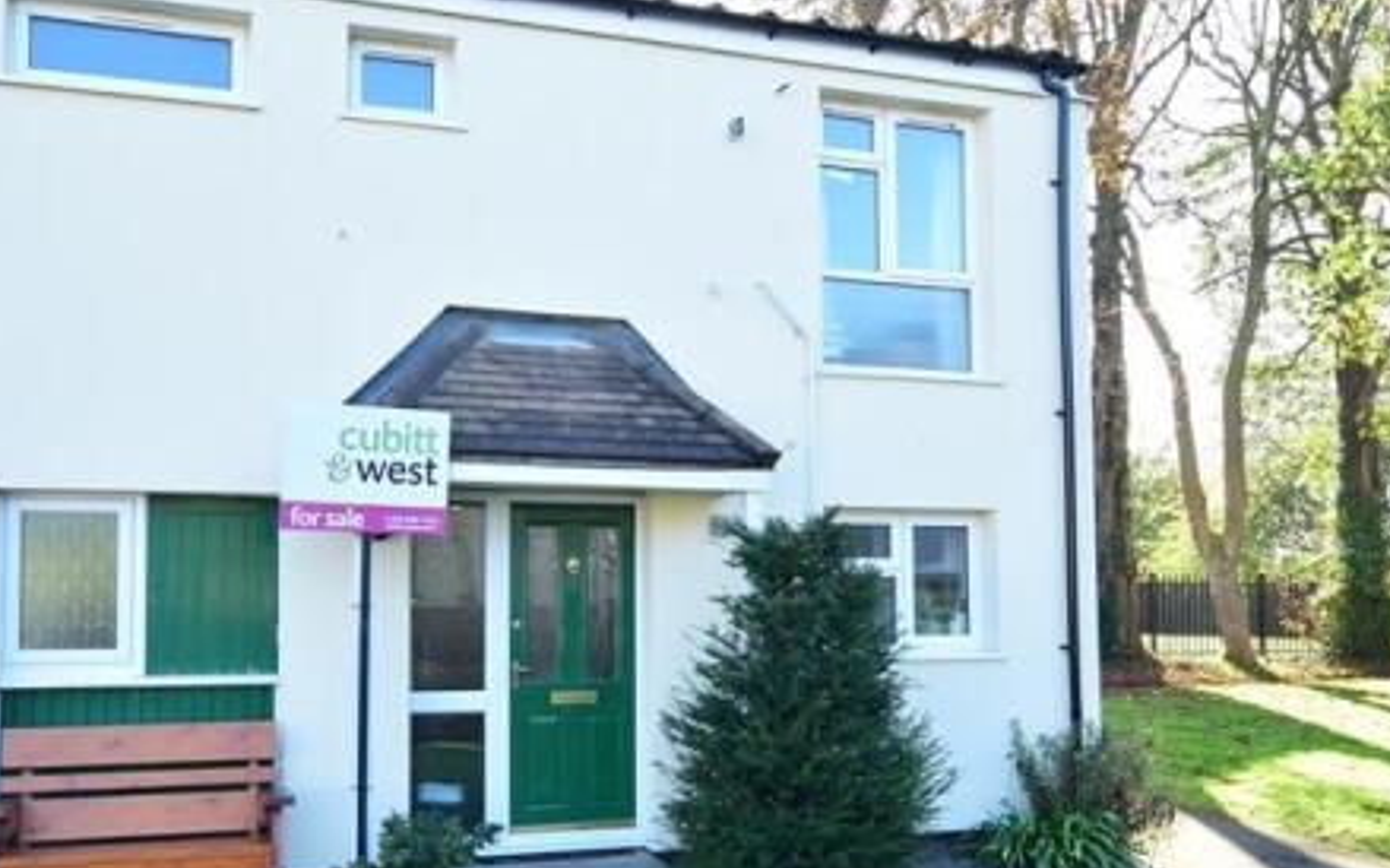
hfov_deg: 59.3
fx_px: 1212
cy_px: 531
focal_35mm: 32
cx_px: 570
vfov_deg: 39.2
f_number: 11
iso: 500
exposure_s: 1/80
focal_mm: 14
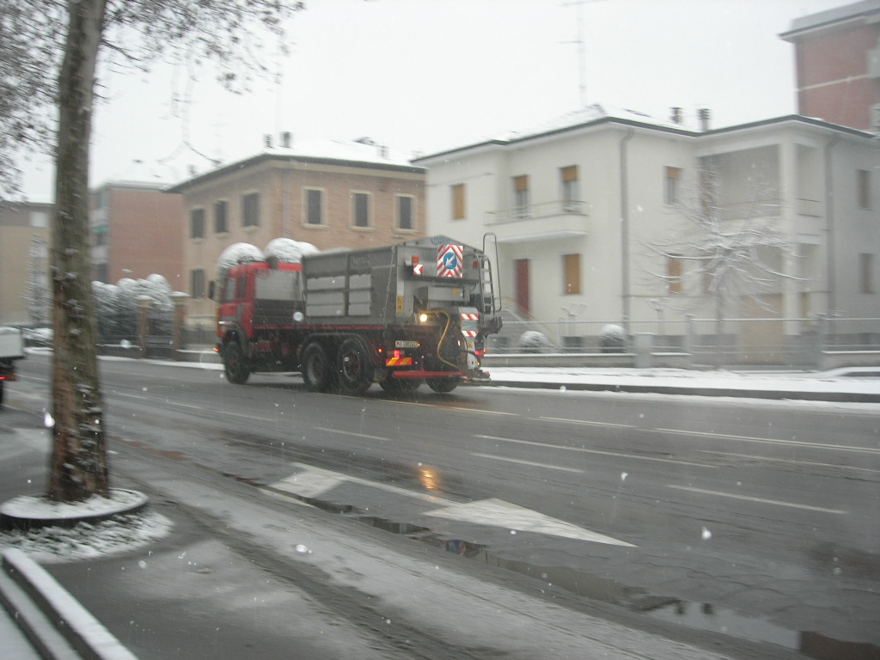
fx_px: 966
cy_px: 330
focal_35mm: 38
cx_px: 440
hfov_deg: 49.0
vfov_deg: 37.7
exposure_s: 1/33.1
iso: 64
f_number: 2.8
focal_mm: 7.8
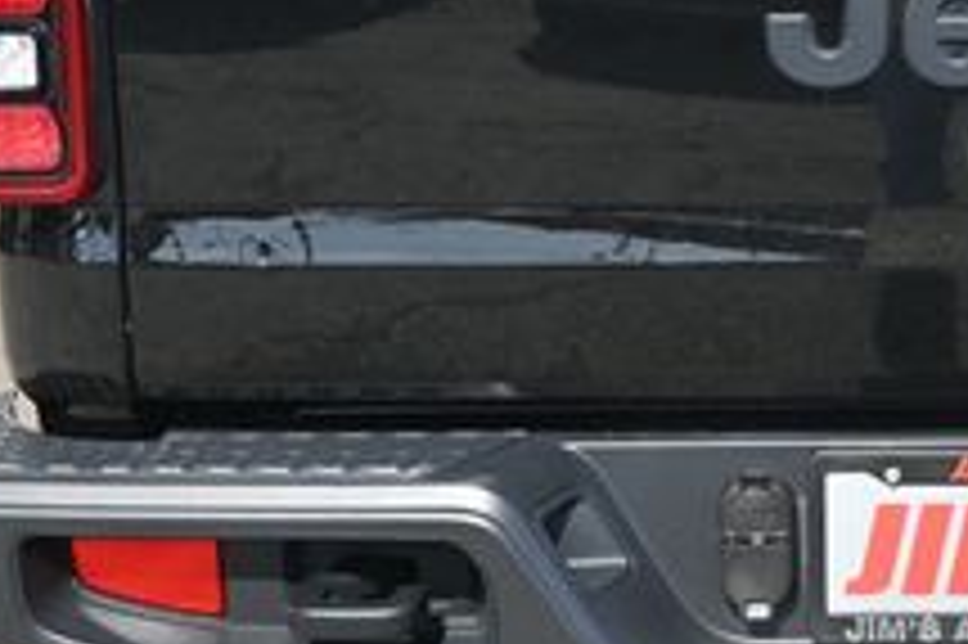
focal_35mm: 102
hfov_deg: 19.3
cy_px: 77
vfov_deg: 13.2
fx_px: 2754
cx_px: 1009
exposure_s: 1/250
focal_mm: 23
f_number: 5.6
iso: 125
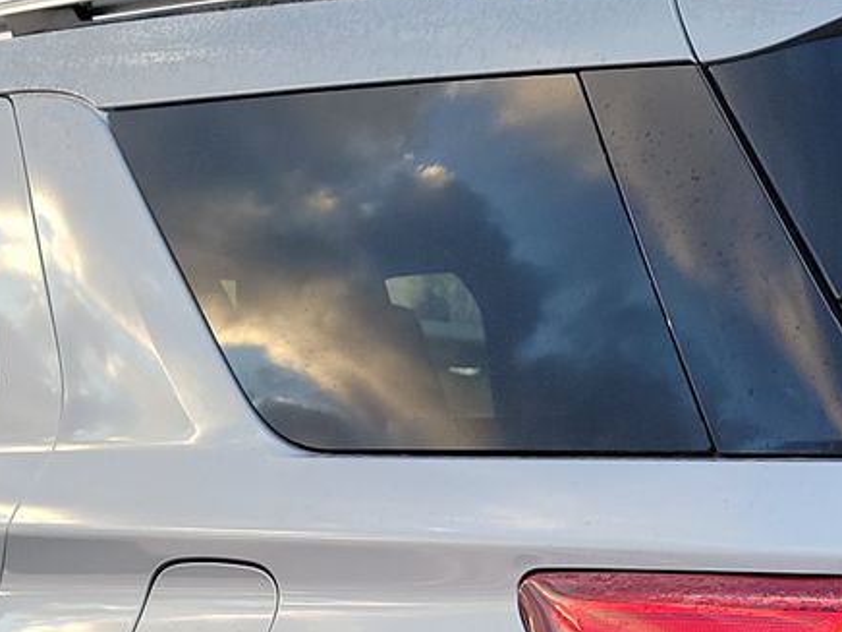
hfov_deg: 22.1
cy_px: 883
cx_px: 630
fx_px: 2141
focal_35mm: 88
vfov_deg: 15.7
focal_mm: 6.7
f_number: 1.8
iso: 88
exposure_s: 1/119
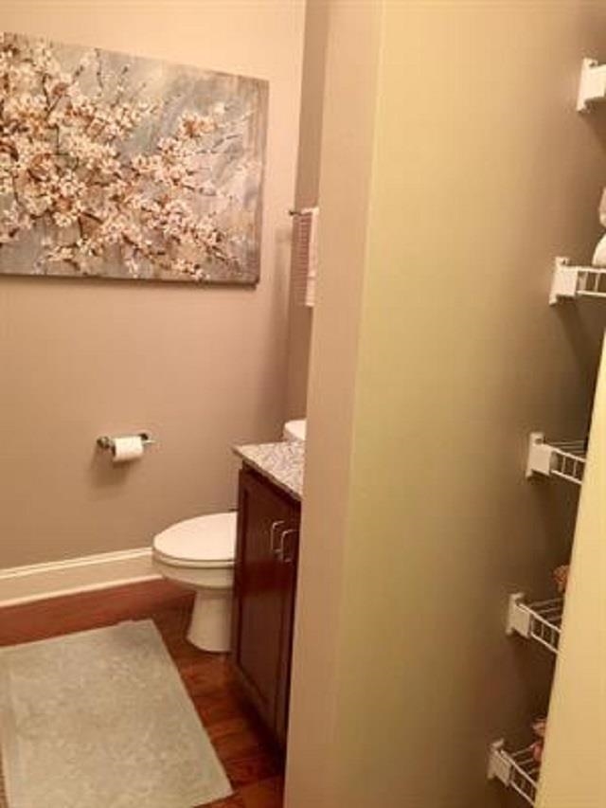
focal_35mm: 29
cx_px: 303
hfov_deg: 48.2
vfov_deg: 61.7
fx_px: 677
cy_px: 404
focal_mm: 4.15
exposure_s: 1/15
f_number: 2.2
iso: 125
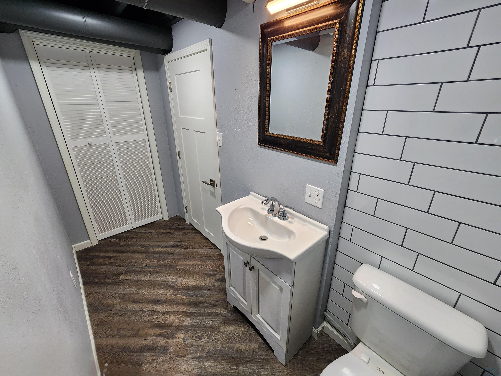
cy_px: 188
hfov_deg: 106.2
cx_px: 250
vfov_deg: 89.9
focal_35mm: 13
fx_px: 188
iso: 200
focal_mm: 2.2
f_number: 2.2
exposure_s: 1/60.2
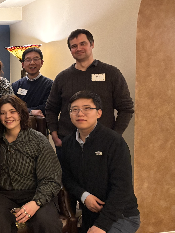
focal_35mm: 53
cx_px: -57
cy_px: 107
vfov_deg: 36.1
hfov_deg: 23.9
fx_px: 357
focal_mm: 5.96
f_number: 1.6
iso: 800
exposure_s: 1/30
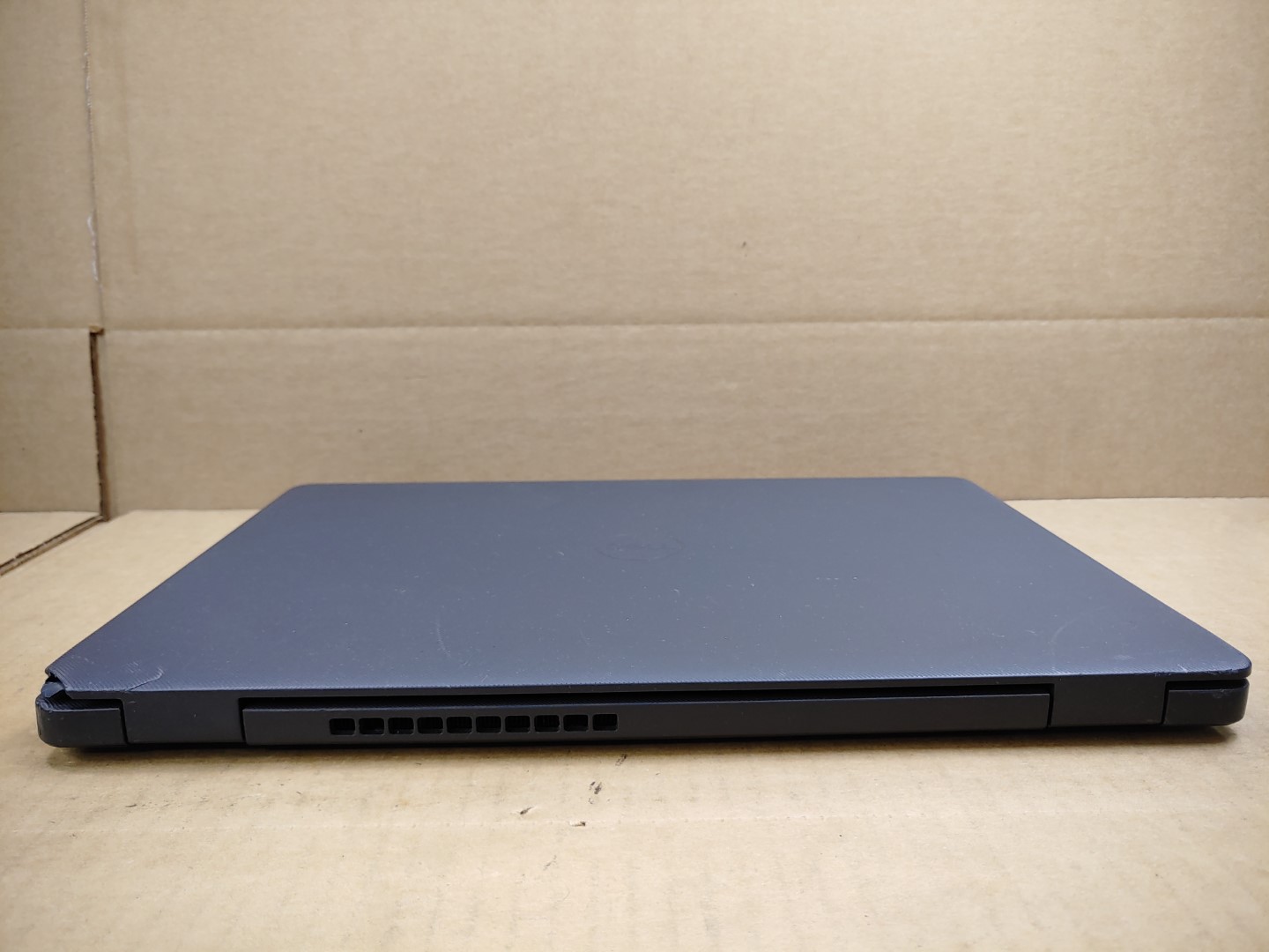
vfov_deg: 53.1
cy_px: 476
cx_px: 634
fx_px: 953
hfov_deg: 67.3
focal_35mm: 26
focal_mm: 4.36
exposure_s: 1/120
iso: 50
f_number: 1.8
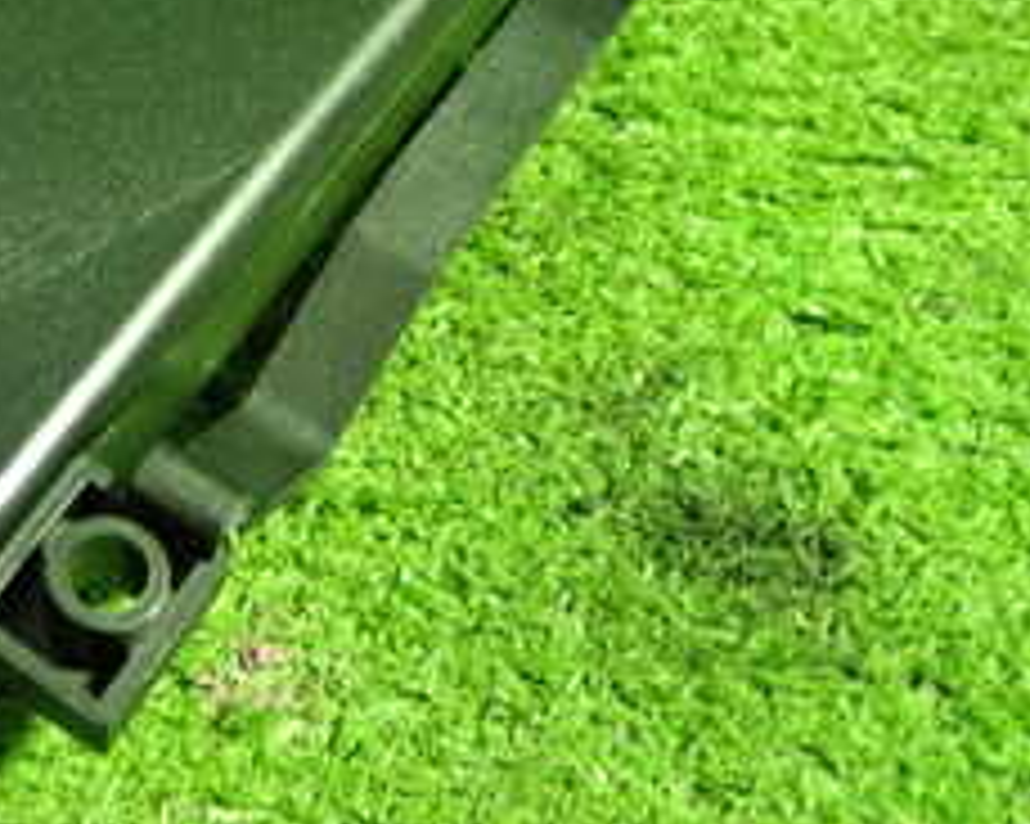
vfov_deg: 18.2
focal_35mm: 82
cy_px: -32
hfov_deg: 21.3
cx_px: -270
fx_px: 2499
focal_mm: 5.79
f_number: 2.4
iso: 800
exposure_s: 1/25
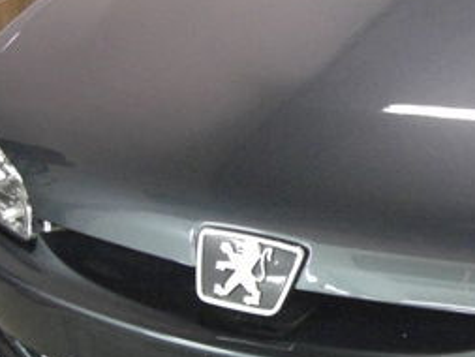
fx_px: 1318
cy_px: 188
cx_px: 501
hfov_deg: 19.7
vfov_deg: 15.4
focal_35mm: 96
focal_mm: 7.9
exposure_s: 1/50
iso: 800
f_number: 2.8
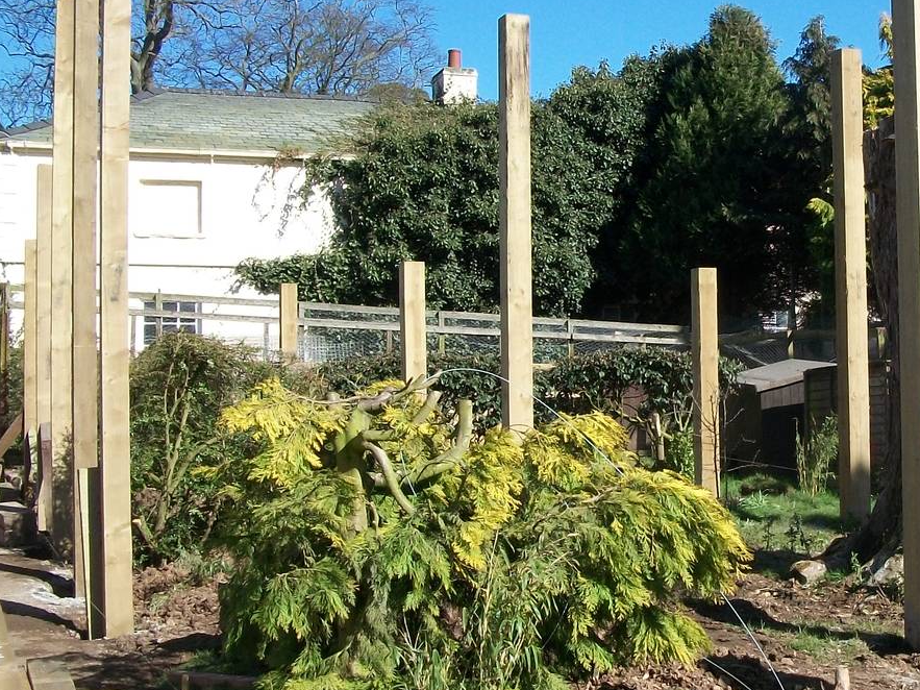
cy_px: 297
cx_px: 713
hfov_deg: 32.5
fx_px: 1541
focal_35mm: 58
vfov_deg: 25.2
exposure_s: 1/250
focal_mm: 5.7
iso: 80
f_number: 5.5
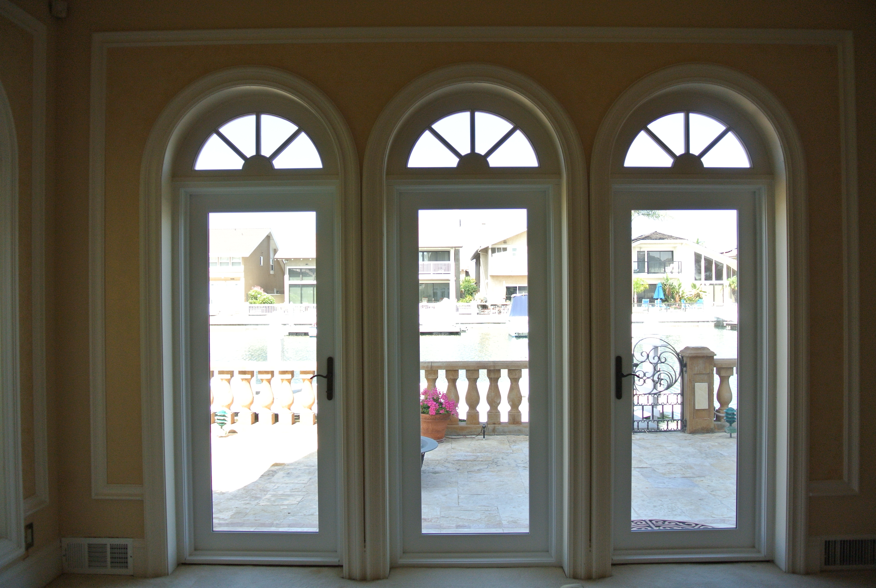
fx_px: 658
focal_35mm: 27
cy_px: 294
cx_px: 438
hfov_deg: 67.3
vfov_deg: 48.1
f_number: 3.5
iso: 180
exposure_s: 1/250
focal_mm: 10
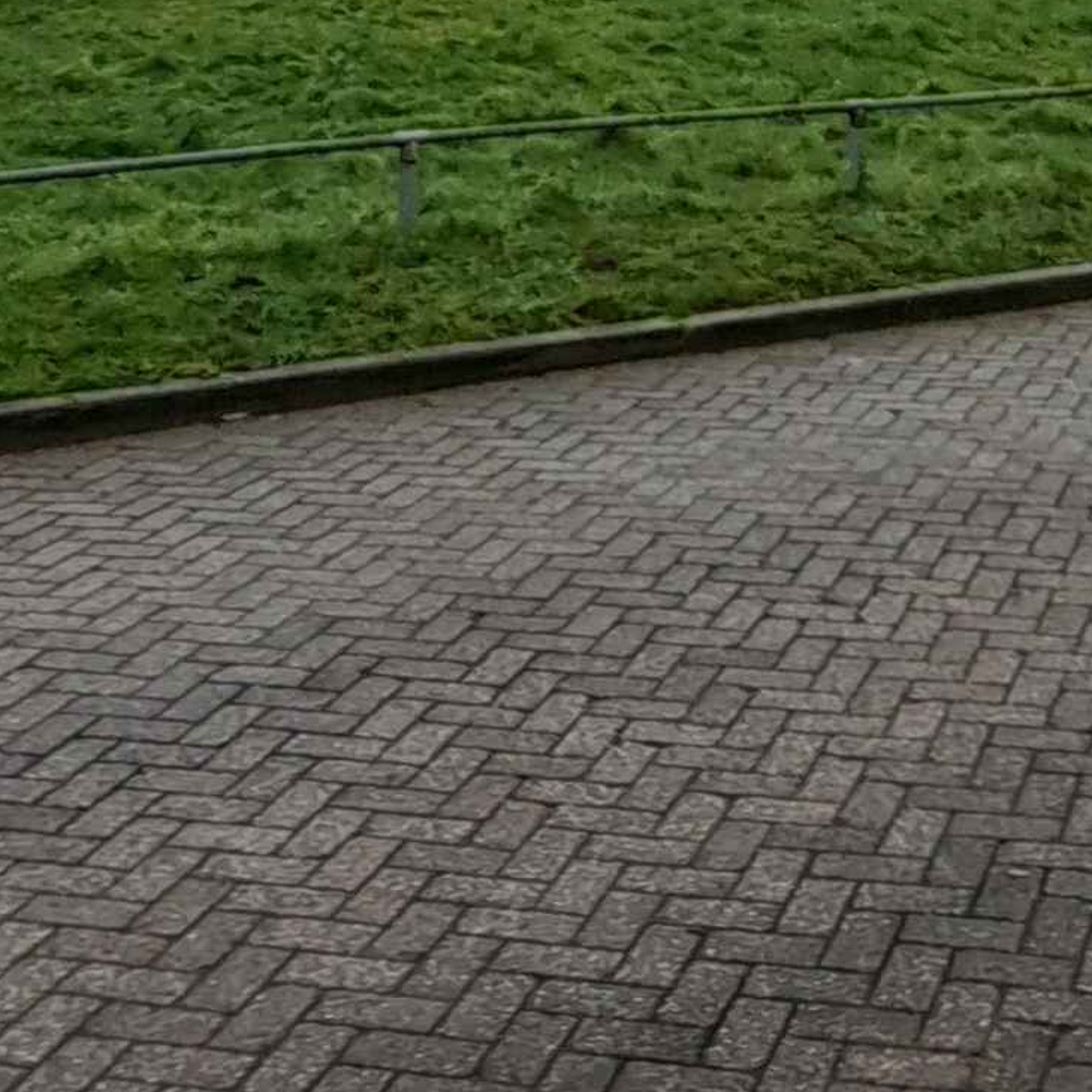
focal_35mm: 63
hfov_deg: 26.2
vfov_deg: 23.8
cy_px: -355
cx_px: 1019
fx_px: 2248
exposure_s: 1/100
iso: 50
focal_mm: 1.74
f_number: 2.2
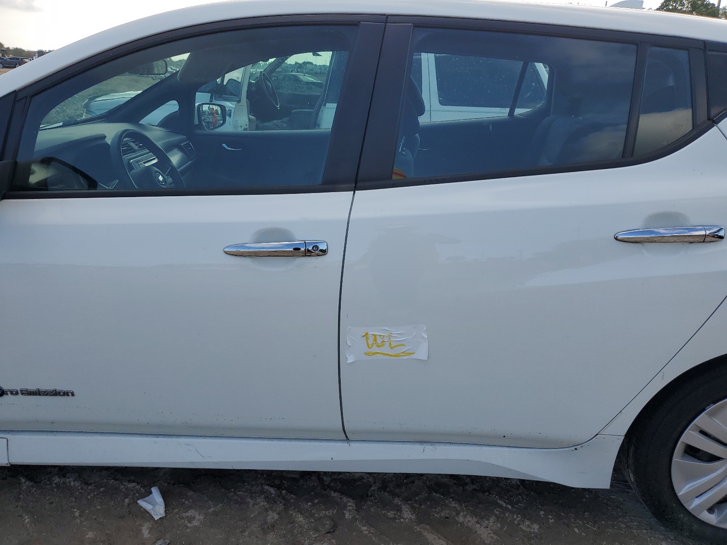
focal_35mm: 26
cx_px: 364
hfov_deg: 67.3
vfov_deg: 53.1
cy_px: 272
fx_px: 546
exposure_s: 1/2500
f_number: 1.5
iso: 50
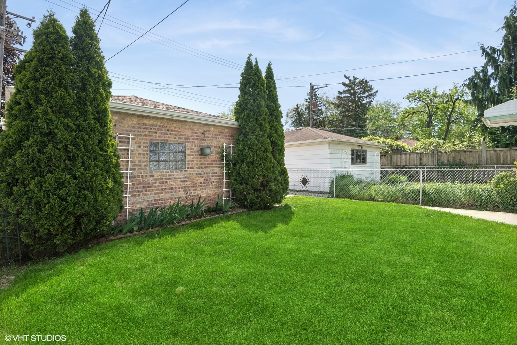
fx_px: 230
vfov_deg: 73.8
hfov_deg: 96.7
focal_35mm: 16
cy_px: 172
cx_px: 258
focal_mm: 16
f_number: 8
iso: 400
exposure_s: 1/800
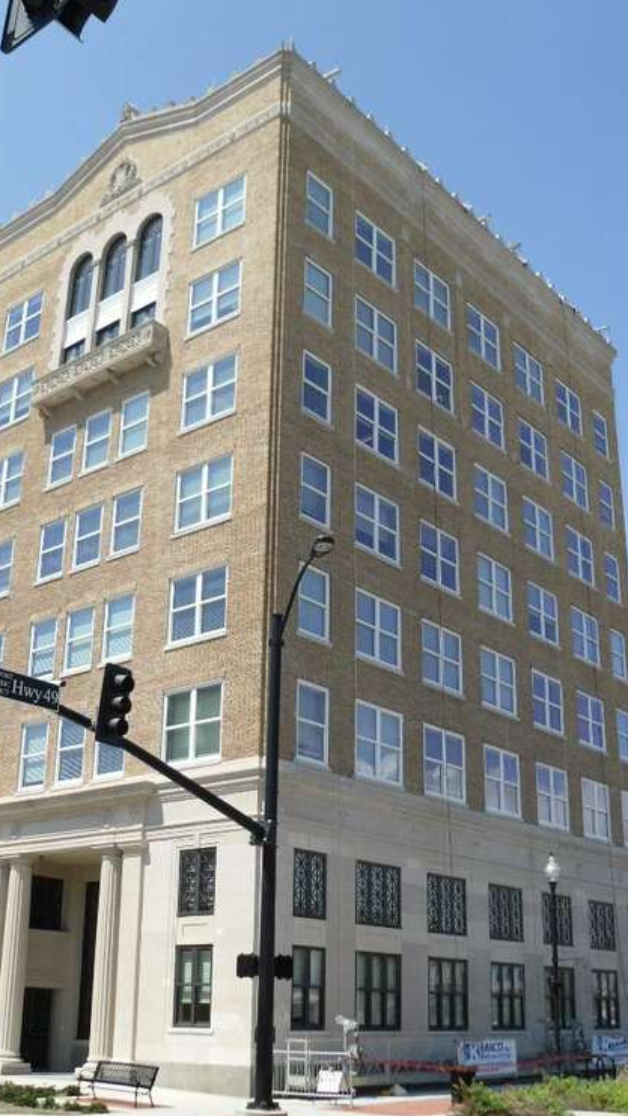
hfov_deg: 29.7
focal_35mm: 40
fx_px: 1184
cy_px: 578
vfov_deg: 50.5
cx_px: 312
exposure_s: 1/173
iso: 80
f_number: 8.1
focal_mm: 6
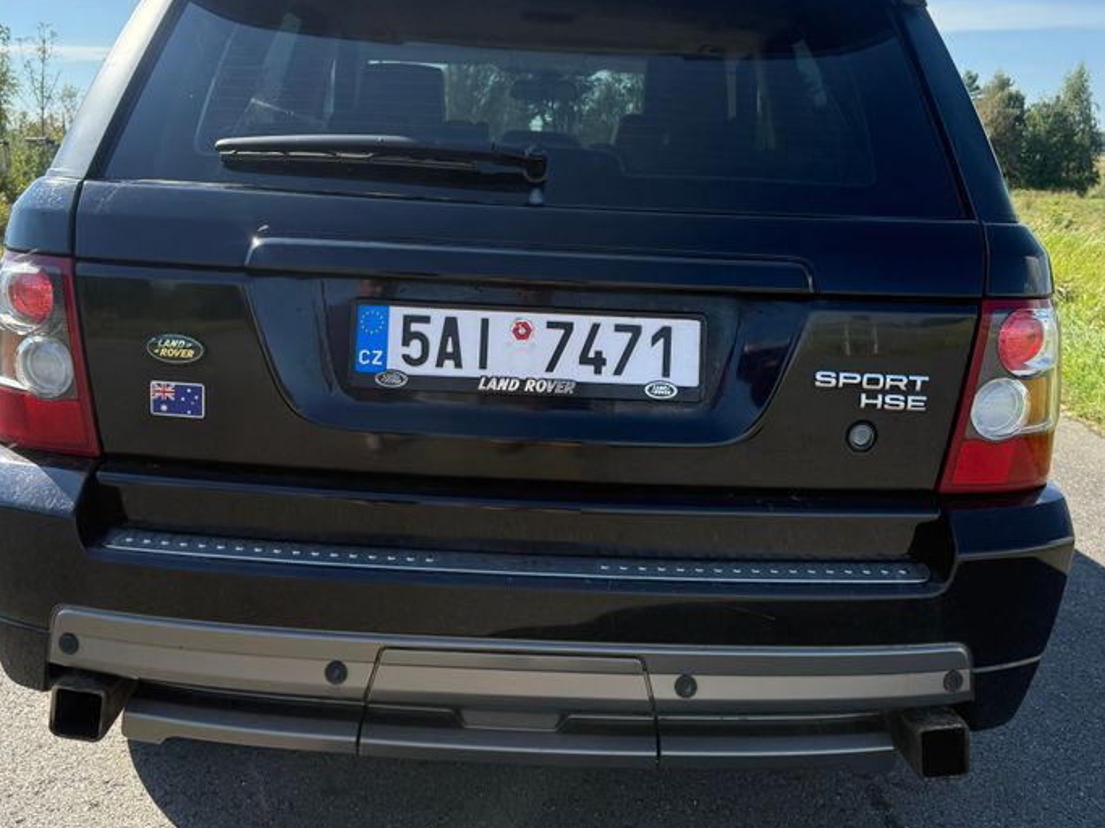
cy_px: 332
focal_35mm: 36
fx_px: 1149
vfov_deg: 39.5
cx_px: 555
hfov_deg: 51.4
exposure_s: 1/3584
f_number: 1.78
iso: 125
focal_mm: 6.76
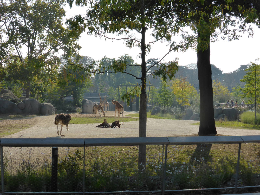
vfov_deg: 19.9
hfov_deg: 26.3
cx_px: 130
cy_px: 98
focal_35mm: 74
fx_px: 556
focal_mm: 12.5
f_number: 5
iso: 160
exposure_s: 1/800
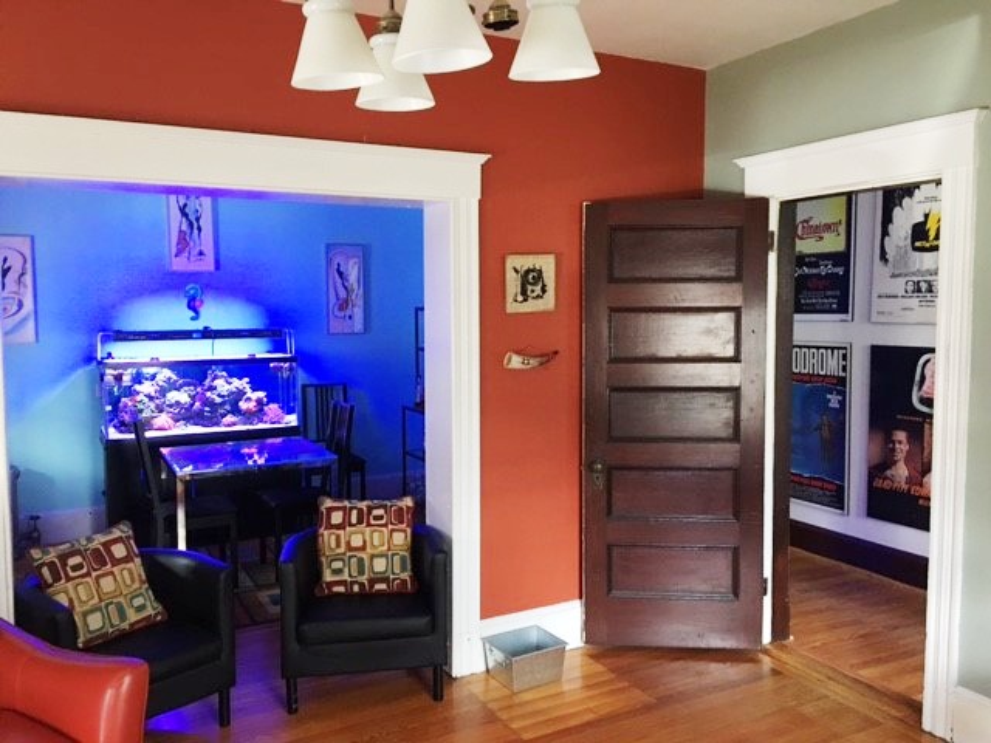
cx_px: 496
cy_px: 372
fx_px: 830
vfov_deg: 48.2
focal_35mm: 29
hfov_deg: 61.7
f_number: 2.2
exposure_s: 1/15
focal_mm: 4.15
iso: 100
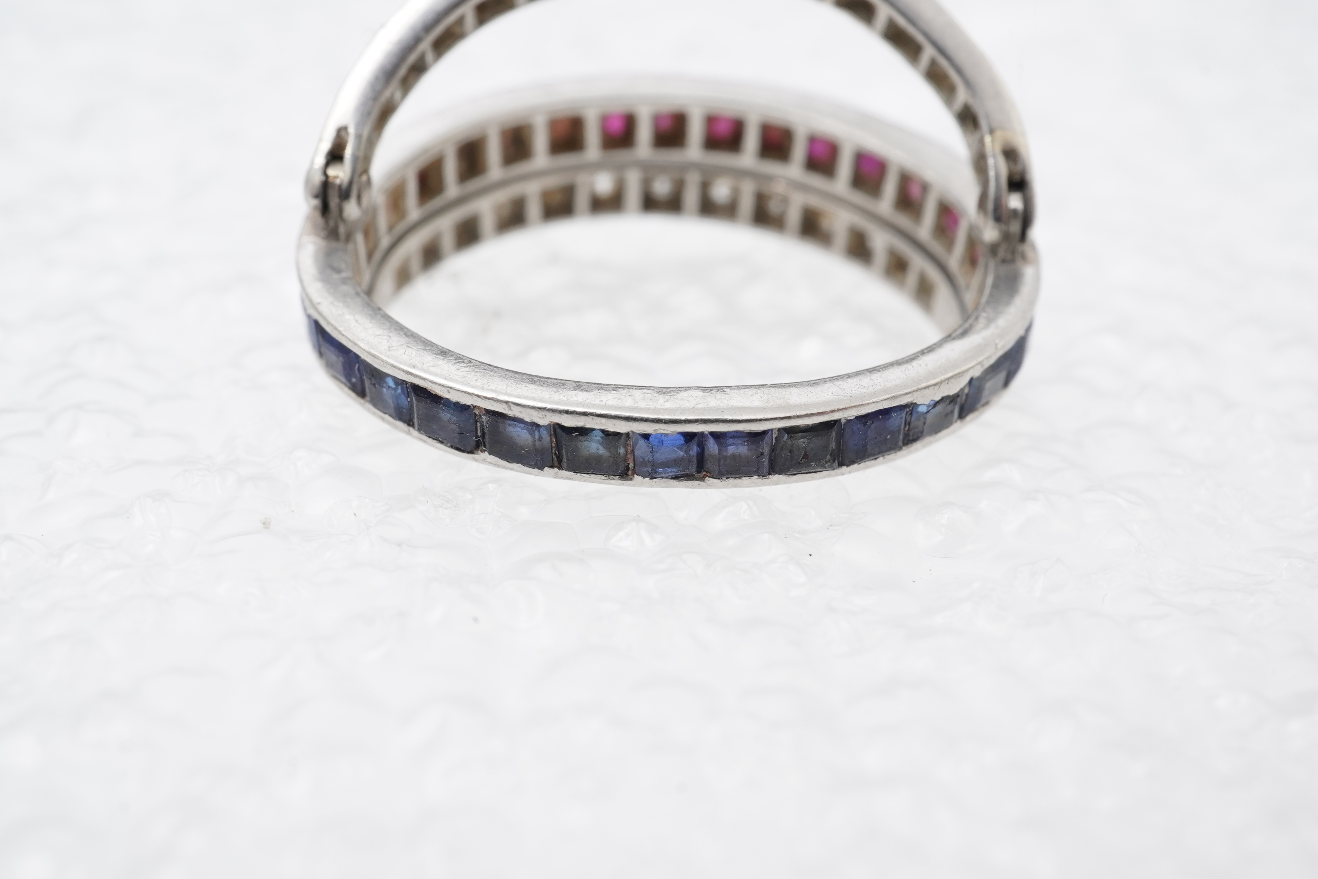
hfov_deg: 43.6
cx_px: 659
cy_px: 440
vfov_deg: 29.9
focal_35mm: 45
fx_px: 1647
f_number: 22
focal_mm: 30
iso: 800
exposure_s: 1/125
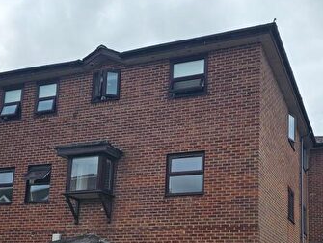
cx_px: 199
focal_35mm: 48
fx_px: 448
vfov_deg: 29.3
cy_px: 210
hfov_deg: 39.4
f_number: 1.7
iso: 16
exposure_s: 1/1493
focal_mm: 6.3
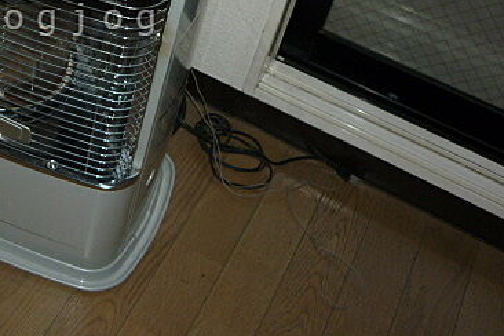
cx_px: 67
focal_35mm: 60
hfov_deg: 32.1
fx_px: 840
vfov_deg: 22.0
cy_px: 19
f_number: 2.8
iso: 100
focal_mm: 5.5
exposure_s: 1/30
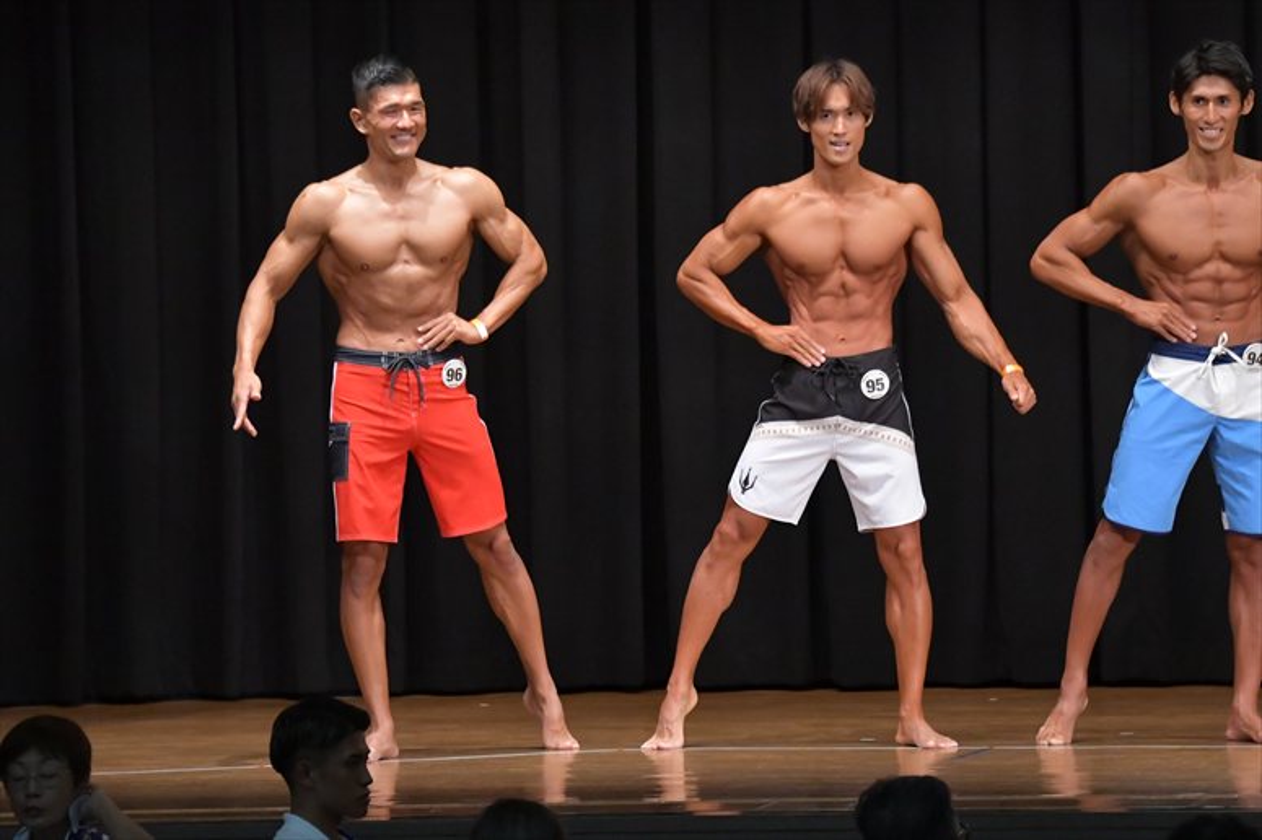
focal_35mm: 217
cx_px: 631
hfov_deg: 9.5
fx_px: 7603
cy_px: 420
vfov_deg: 6.3
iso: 6400
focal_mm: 145
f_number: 5.6
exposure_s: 1/400
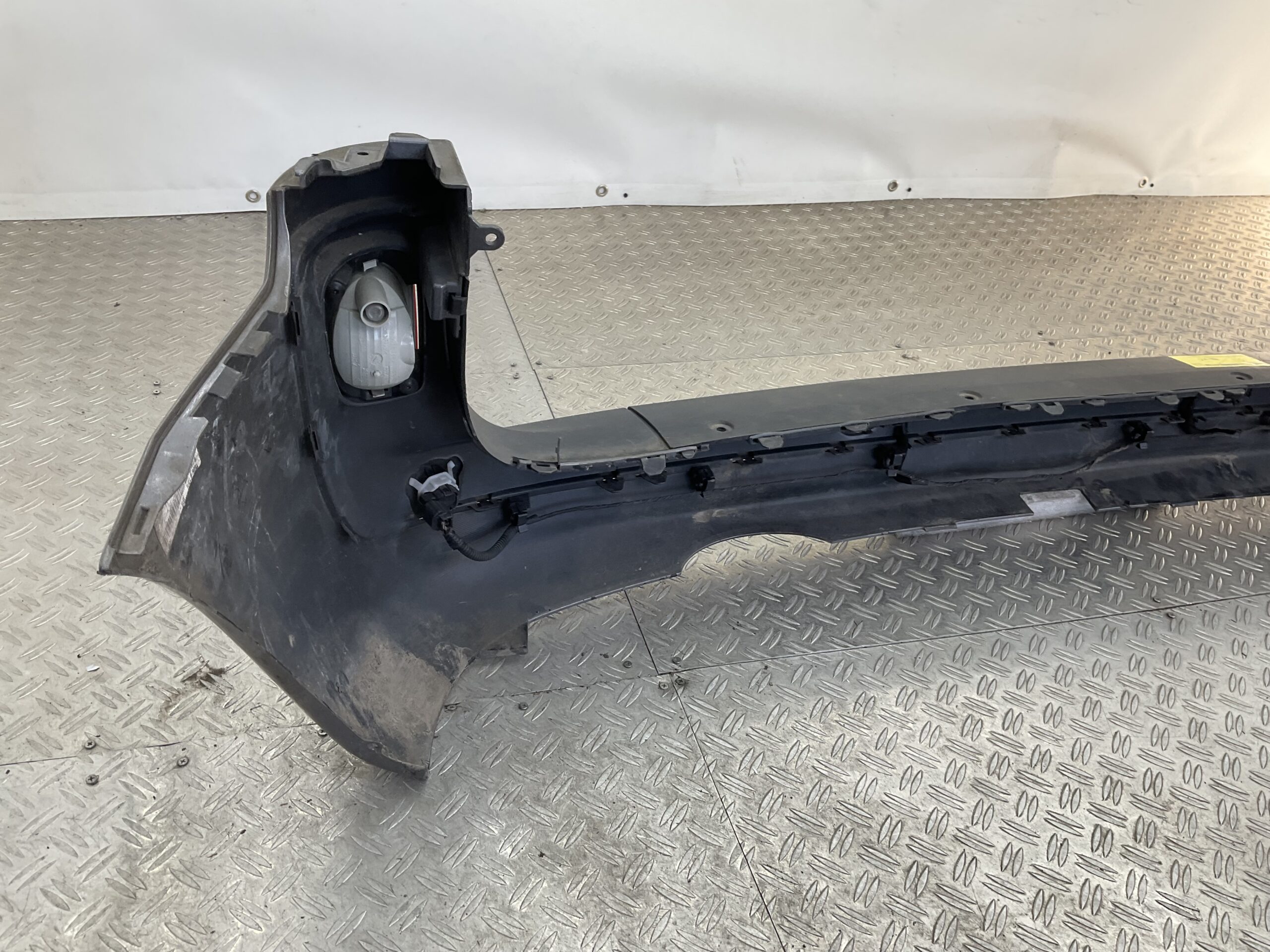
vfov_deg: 48.2
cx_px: 635
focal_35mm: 29
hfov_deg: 61.7
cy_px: 476
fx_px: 1064
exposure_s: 1/120
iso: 25
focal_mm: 3
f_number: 1.8
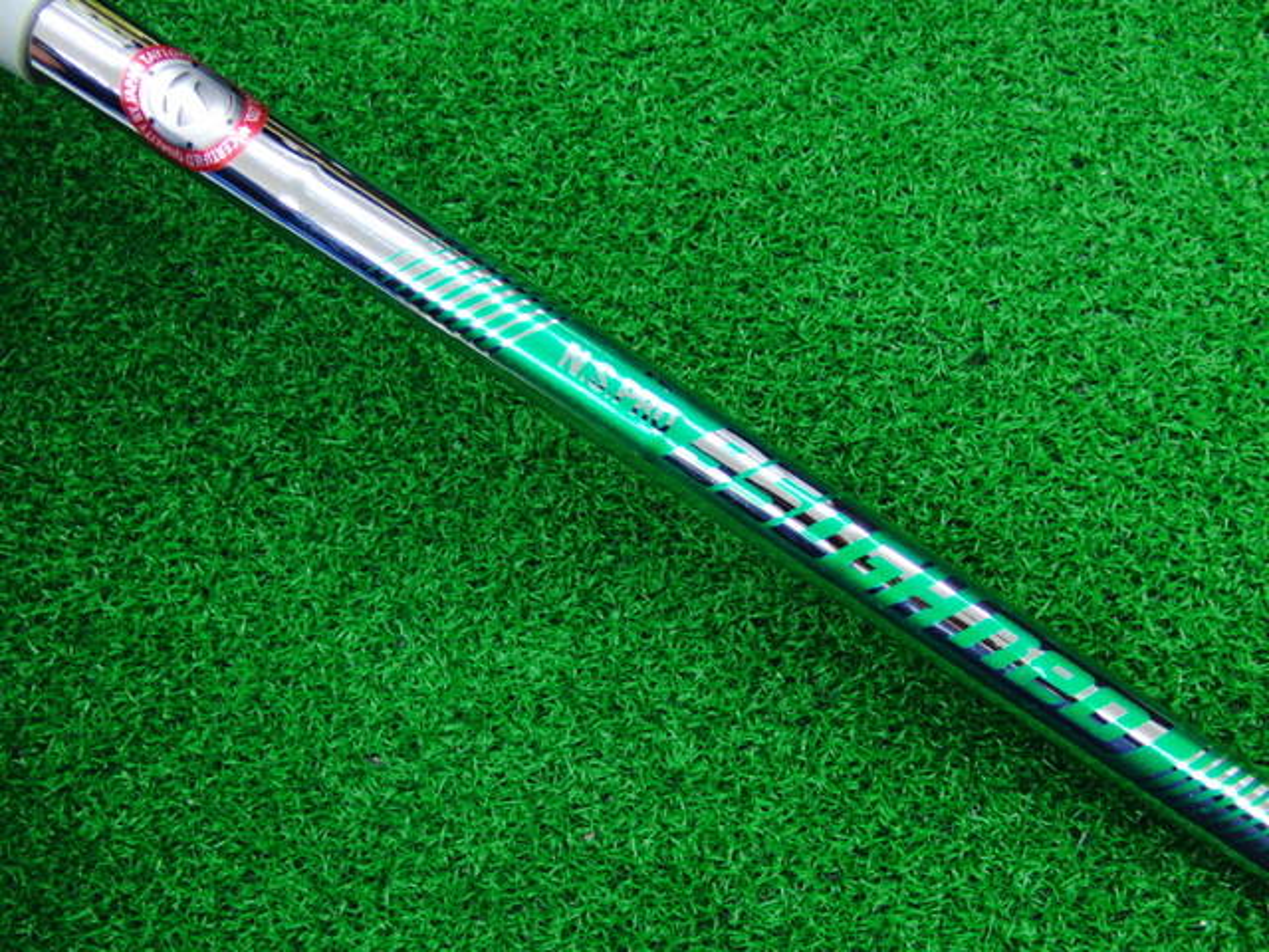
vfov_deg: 38.7
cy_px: 476
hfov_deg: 50.1
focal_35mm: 37
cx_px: 634
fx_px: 1356
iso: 400
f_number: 3.6
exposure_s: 1/30
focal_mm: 6.42
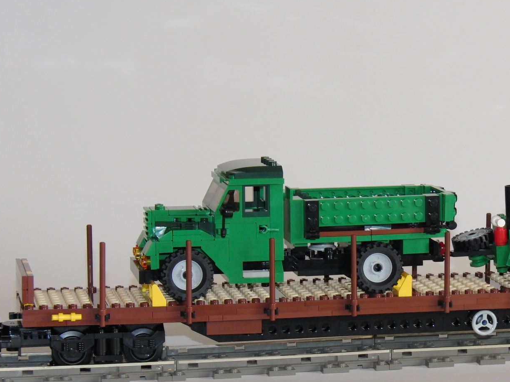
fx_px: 1842
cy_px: 287
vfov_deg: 11.8
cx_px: 386
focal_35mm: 125
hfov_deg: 15.7
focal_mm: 15.1
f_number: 2.9
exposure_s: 1/125
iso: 200
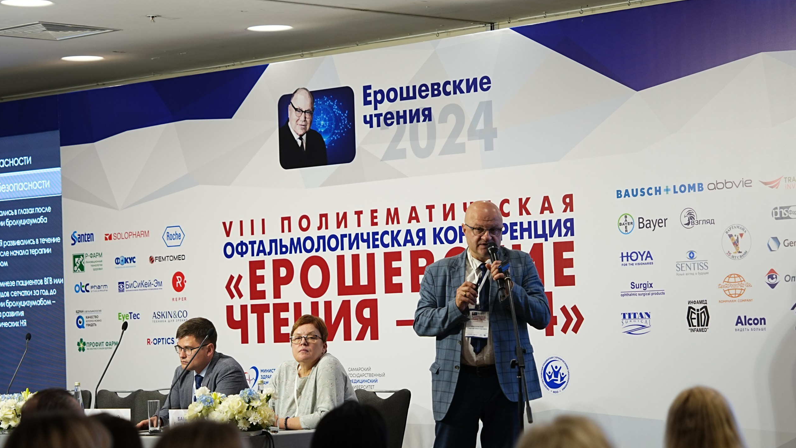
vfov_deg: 10.9
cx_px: 400
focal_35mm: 111
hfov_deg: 19.3
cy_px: 257
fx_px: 2343
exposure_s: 1/125
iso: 320
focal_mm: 70
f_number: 2.8
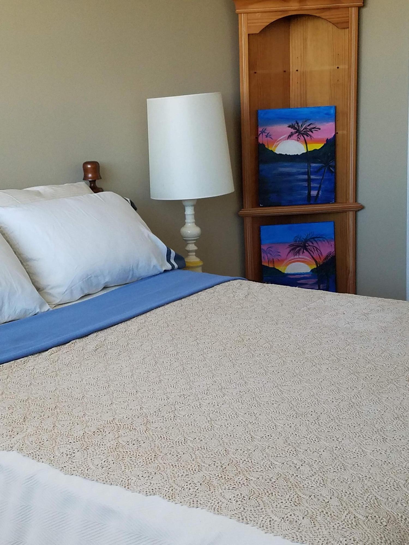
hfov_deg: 53.1
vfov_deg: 67.3
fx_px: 410
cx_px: 204
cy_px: 272
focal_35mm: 26
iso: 160
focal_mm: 4.2
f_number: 1.7
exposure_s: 1/40
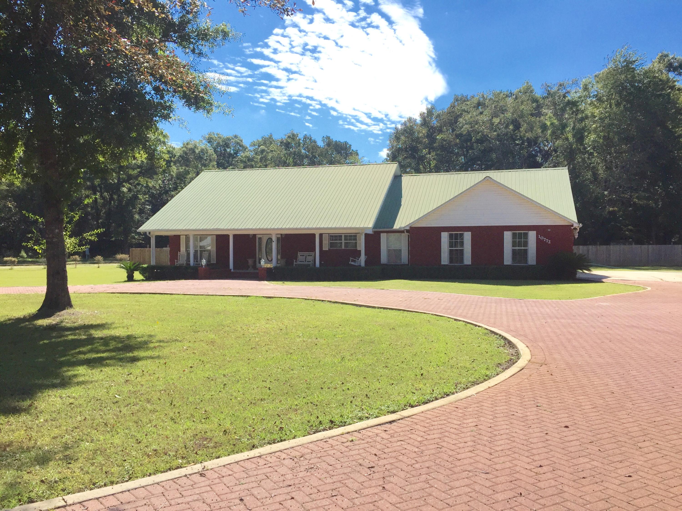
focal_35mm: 29
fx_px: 571
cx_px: 341
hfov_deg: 61.7
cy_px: 256
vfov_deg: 48.2
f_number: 2.2
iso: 32
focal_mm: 4.15
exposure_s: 1/3049
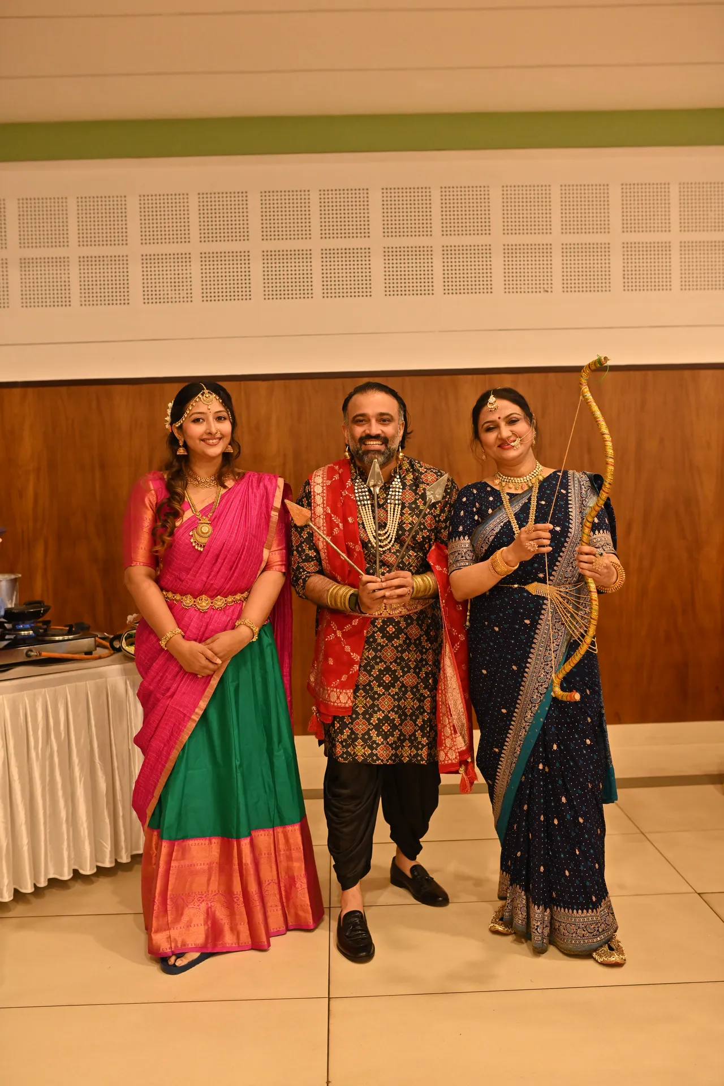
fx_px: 1056
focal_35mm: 35
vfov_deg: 54.4
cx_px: 362
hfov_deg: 37.9
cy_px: 543
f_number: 2.2
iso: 1250
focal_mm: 35
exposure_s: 1/200
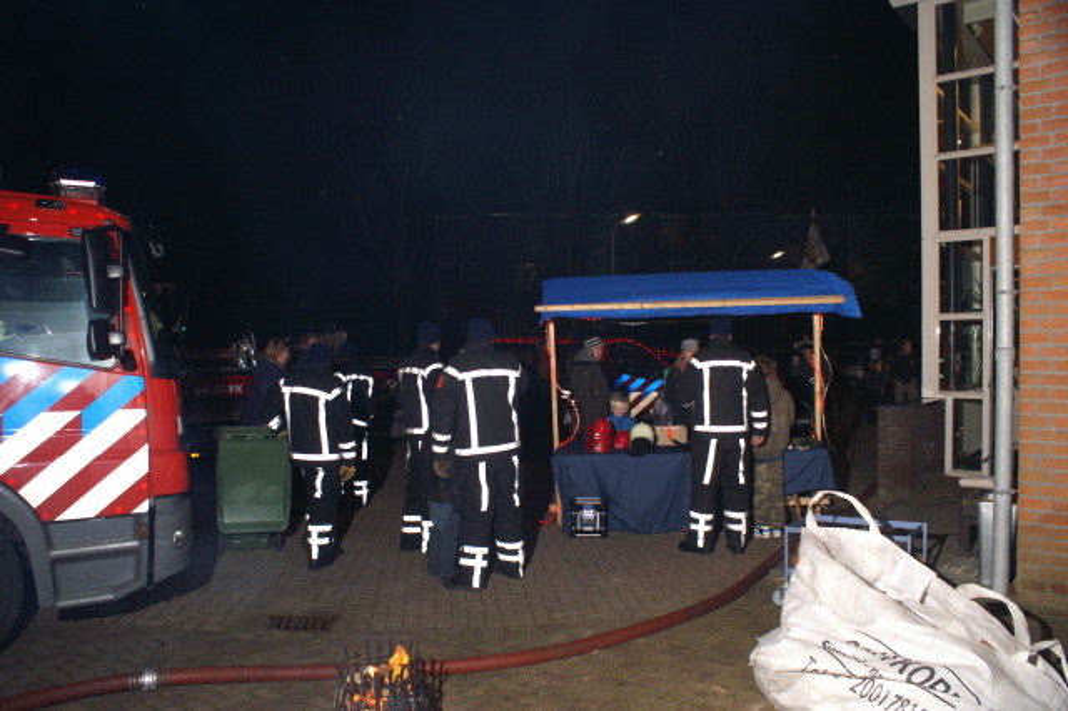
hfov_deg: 67.4
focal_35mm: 27
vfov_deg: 47.9
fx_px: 801
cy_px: 356
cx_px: 534
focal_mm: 18
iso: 400
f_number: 3.5
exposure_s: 1/60
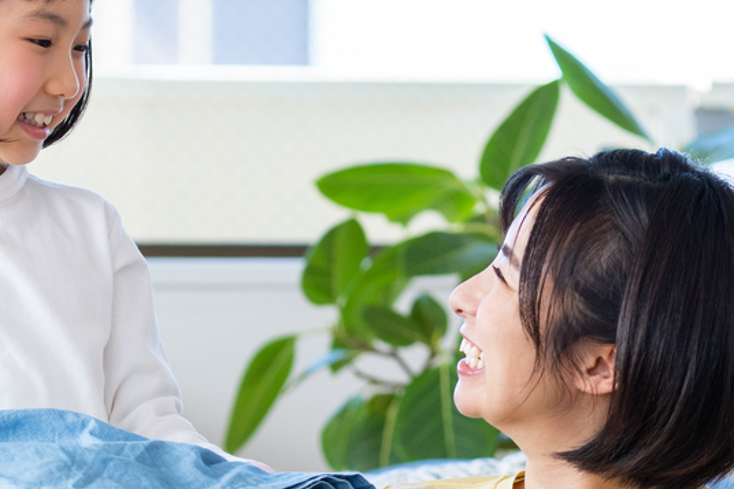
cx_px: -145
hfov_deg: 6.5
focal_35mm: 317
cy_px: 572
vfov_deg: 4.3
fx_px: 6461
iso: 320
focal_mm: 85
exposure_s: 1/500
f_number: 2.8
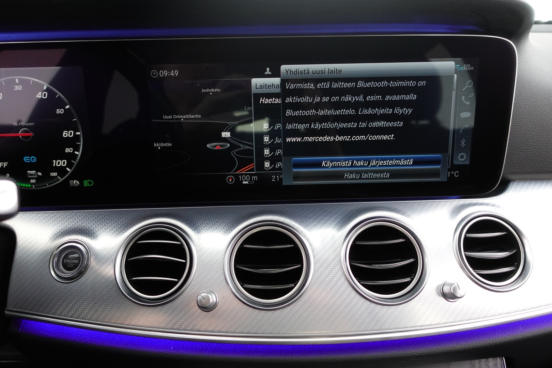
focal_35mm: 24
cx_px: 276
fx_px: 368
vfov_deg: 53.1
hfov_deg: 73.7
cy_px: 184
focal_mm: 9.4
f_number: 1.8
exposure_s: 1/20
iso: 800
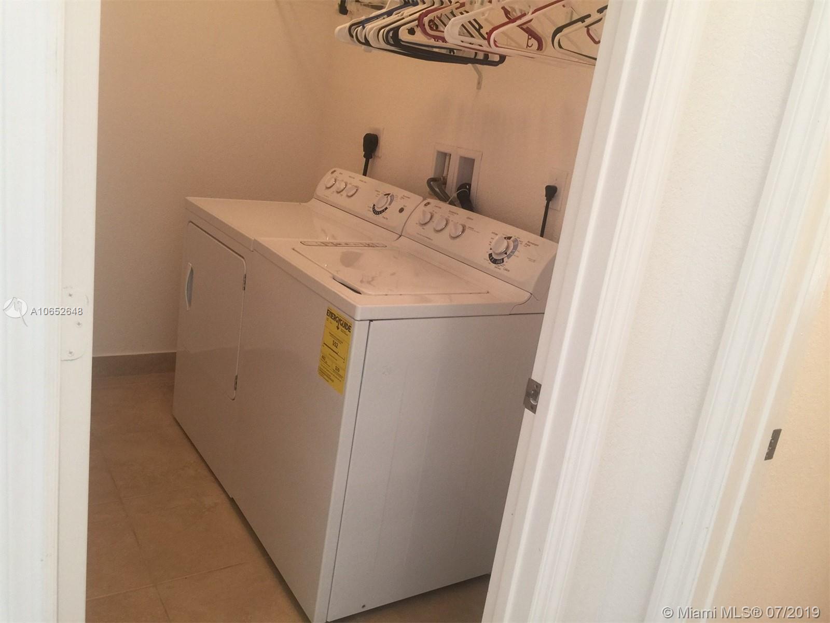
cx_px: 415
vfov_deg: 48.2
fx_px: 695
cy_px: 312
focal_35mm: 29
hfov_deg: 61.7
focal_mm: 4.15
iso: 50
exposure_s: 1/30
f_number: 2.2
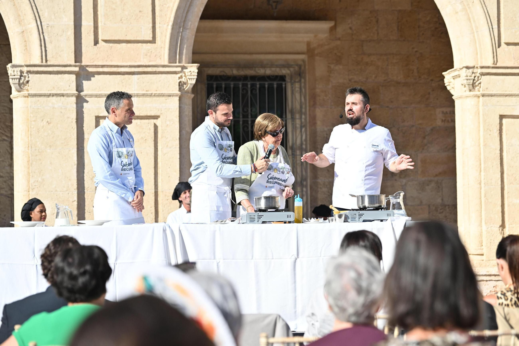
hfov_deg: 23.4
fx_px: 1254
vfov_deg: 15.7
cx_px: 260
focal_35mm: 87
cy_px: 173
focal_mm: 87
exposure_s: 1/6400
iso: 640
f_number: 3.5
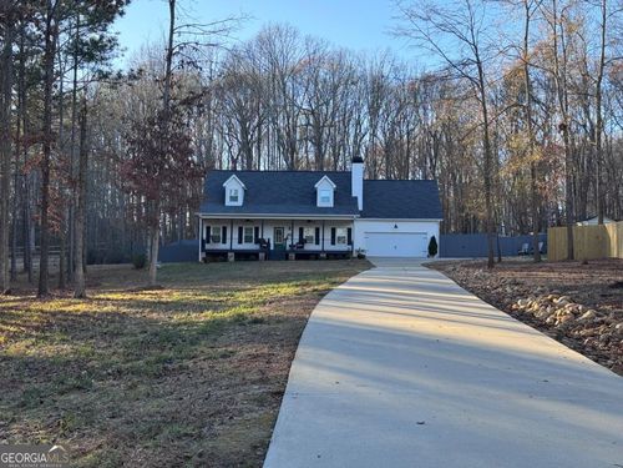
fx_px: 864
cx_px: 312
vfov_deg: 30.3
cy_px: 234
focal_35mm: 48
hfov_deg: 39.7
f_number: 1.78
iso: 64
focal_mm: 6.76
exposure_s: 1/588
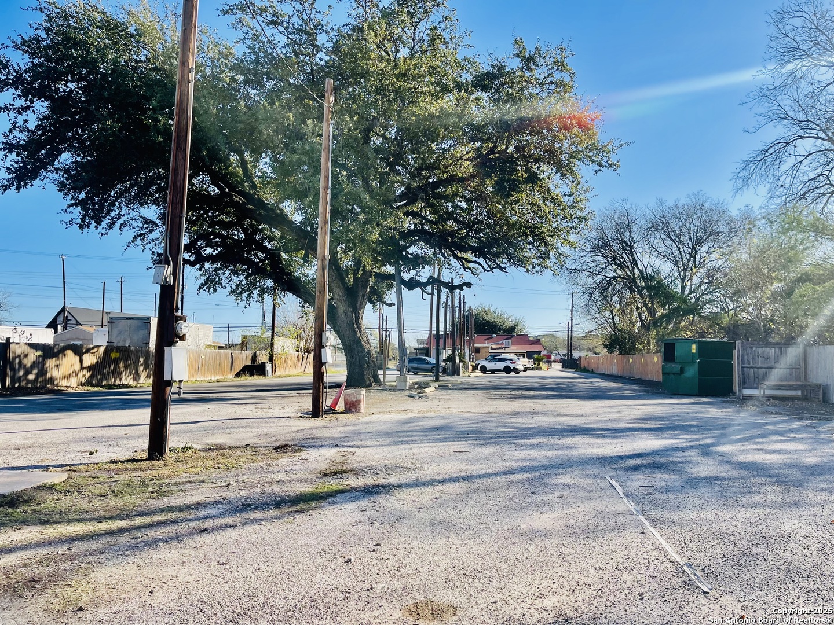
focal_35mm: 25
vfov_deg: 54.9
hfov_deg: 69.4
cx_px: 417
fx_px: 602
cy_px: 312
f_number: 1.6
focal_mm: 5.1
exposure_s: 1/2165
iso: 32
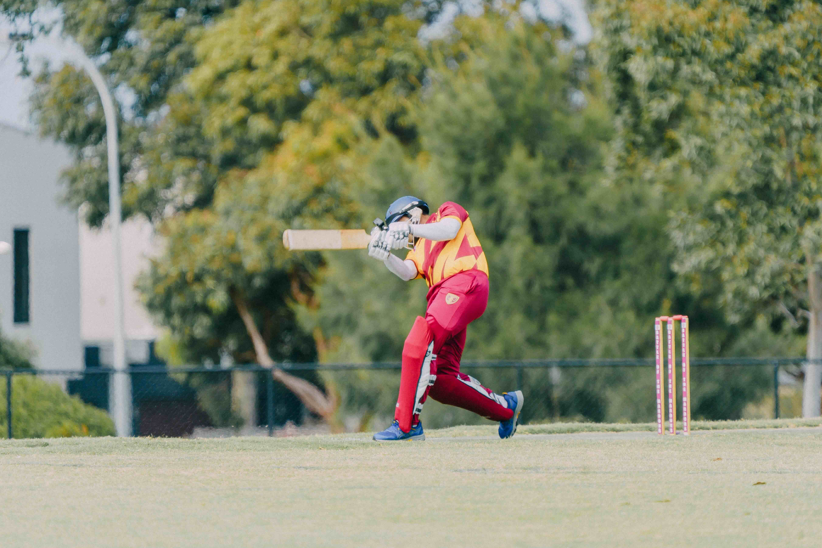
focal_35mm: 666
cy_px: 291
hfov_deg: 3.1
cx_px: 442
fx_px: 15207
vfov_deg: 2.1
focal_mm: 600
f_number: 6.3
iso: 320
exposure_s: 1/800
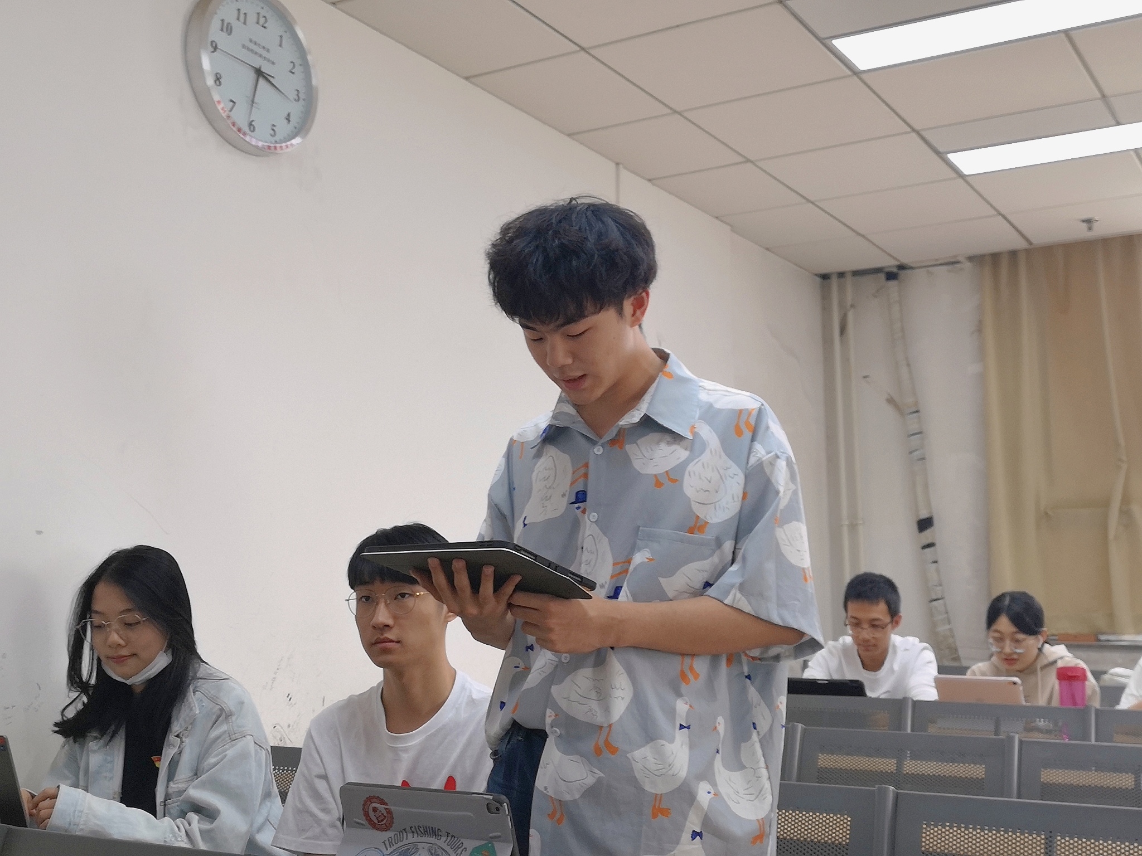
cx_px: 571
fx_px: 1320
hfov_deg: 46.8
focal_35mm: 40
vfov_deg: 36.0
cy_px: 428
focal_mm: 4.75
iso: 66
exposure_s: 1/50
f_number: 1.8
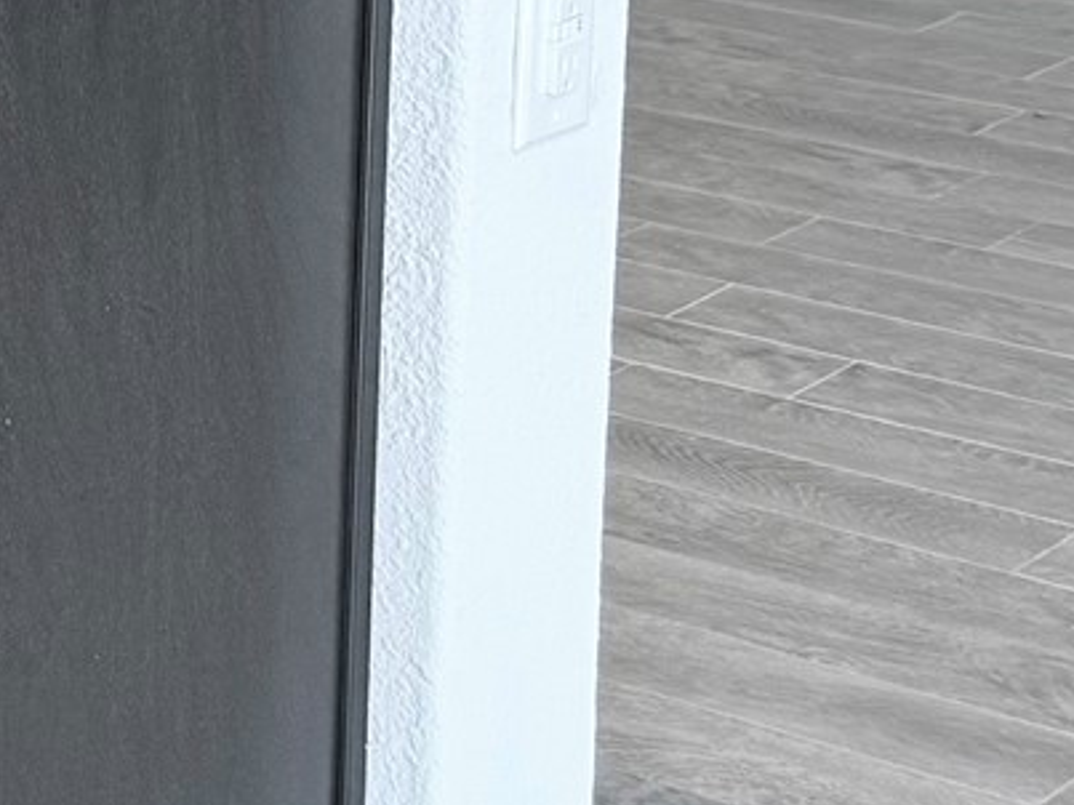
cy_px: -498
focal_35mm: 122
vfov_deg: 11.5
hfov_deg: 12.6
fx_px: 3784
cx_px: -1516
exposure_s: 1/60
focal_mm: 6.76
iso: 125
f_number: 1.78
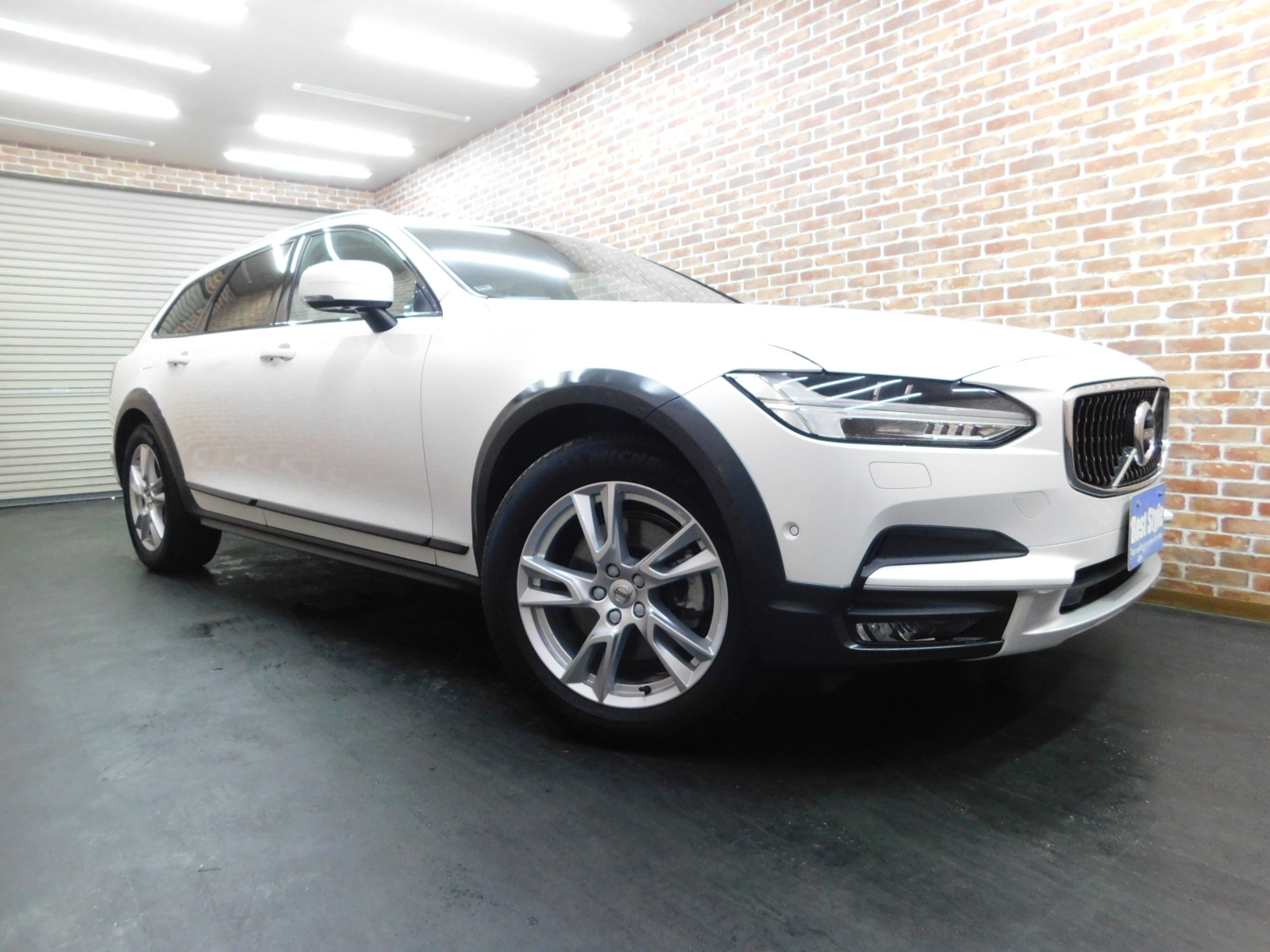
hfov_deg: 73.9
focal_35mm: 23
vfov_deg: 58.9
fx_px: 844
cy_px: 476
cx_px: 635
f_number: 3
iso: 400
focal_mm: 4
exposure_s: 1/25
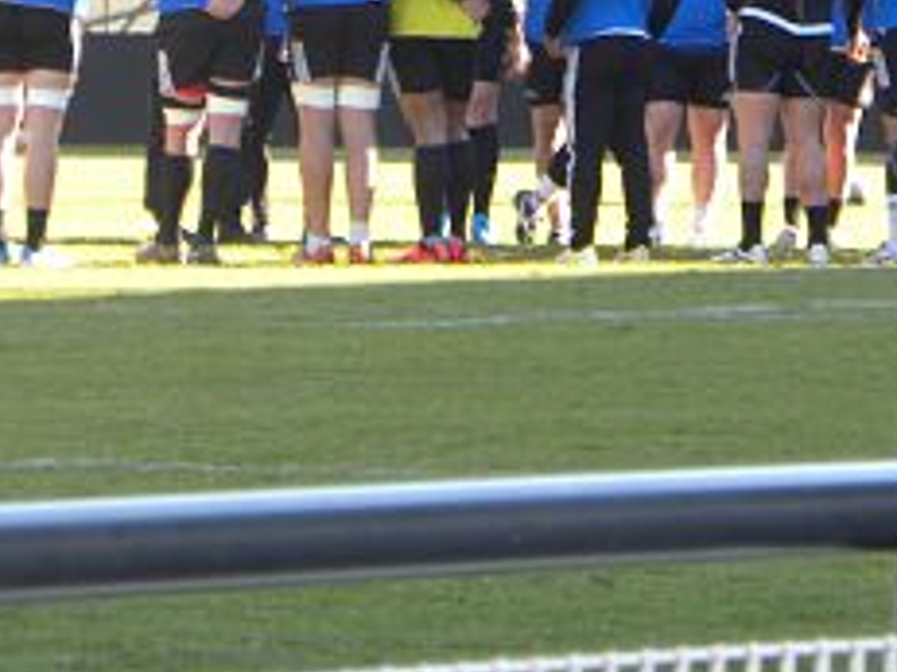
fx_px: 19580
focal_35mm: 756
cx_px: 660
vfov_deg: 2.0
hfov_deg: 2.6
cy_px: -163
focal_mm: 51.8
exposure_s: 1/70.5
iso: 64
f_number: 4.5
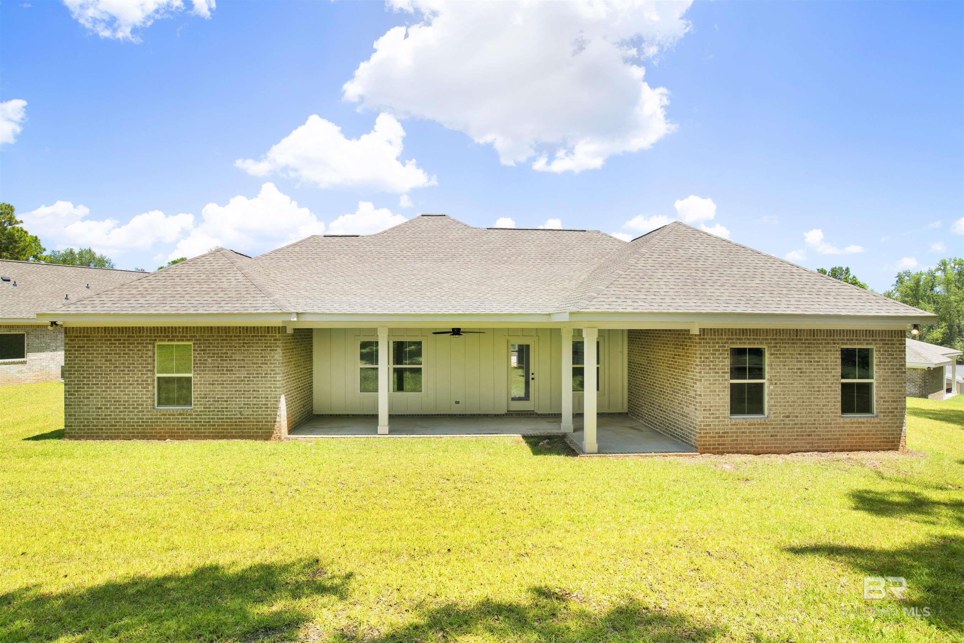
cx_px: 482
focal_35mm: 18
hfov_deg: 90.0
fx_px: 482
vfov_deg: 67.4
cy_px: 322
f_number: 11
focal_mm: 18
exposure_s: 1/125
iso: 200
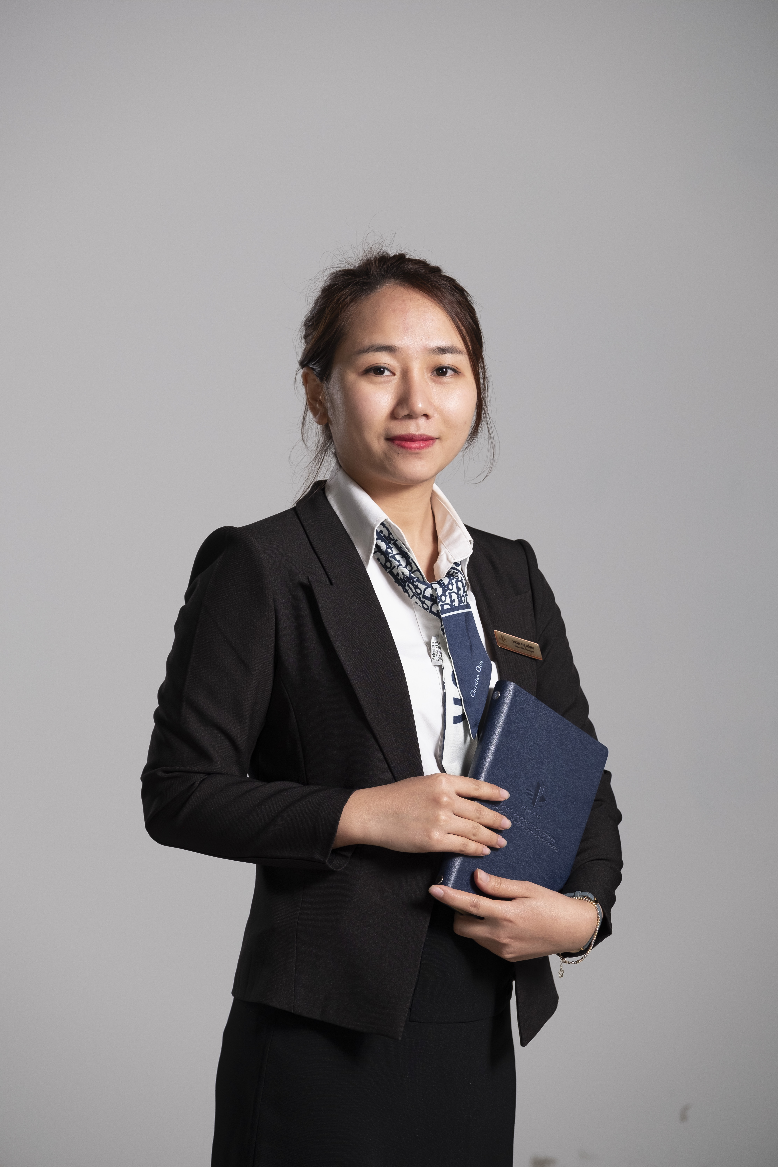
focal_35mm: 142
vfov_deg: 14.4
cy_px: 584
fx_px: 4603
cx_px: 389
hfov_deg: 9.7
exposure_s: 1/160
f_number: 4
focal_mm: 94.5
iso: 200
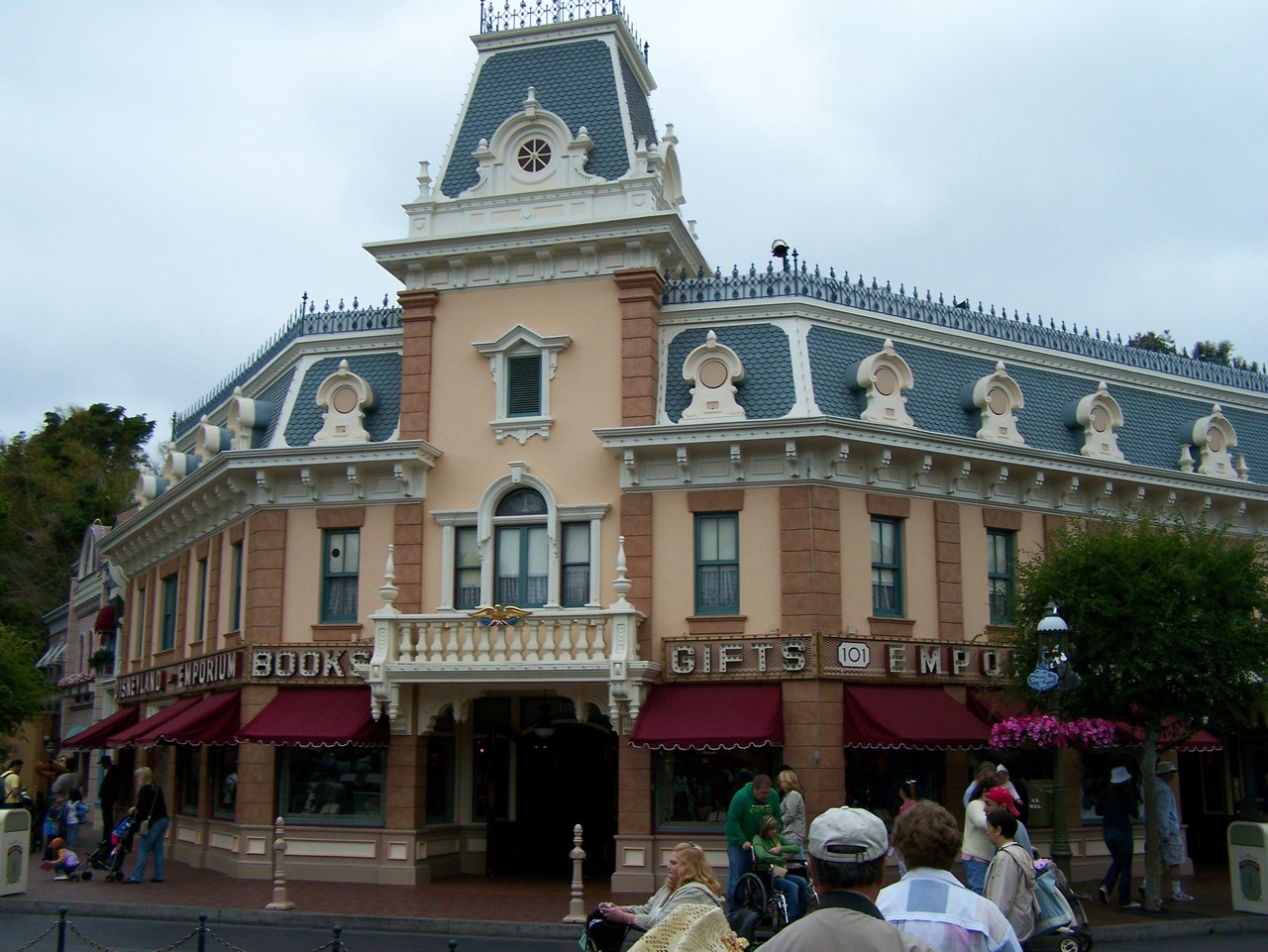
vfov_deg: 37.7
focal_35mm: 38
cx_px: 634
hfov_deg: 49.0
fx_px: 1392
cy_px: 476
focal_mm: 6.3
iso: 100
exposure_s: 1/640
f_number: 2.8
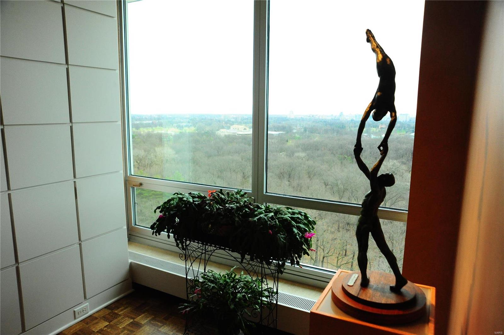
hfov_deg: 65.5
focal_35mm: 28
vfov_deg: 46.3
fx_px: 392
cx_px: 252
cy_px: 168
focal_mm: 28
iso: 3200
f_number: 8
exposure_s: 1/250
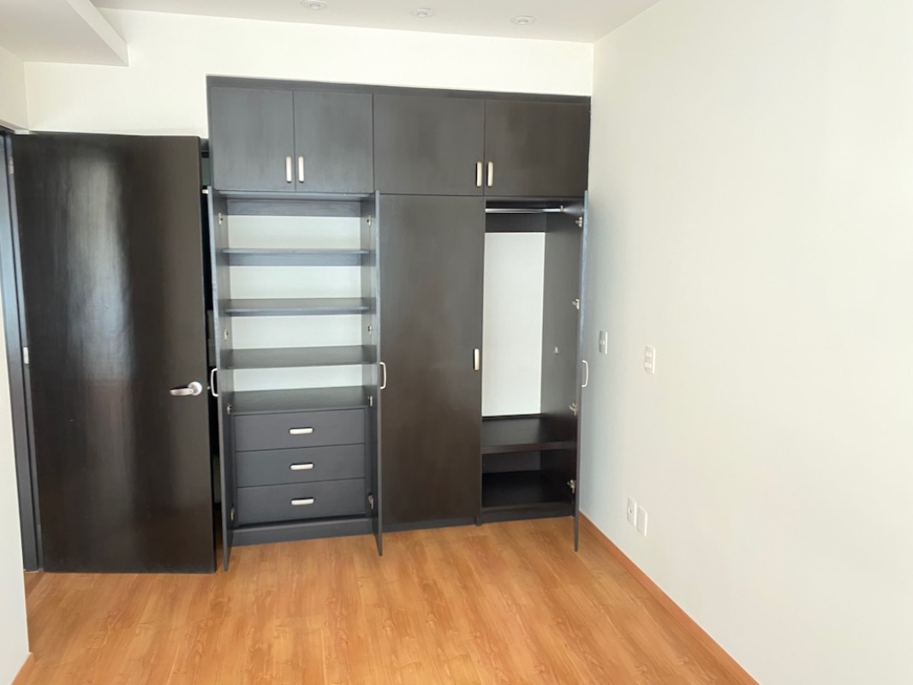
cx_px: 456
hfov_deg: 67.3
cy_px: 342
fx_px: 686
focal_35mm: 26
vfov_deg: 53.1
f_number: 1.8
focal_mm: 4.25
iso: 500
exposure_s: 1/40
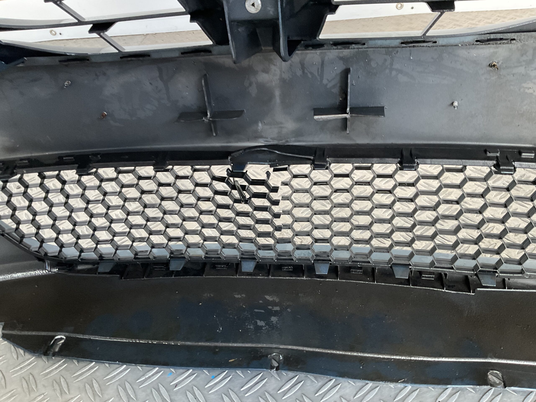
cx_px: 268
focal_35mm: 29
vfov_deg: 48.2
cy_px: 201
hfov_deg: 61.7
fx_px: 449
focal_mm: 3
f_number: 1.8
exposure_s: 1/60
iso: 250
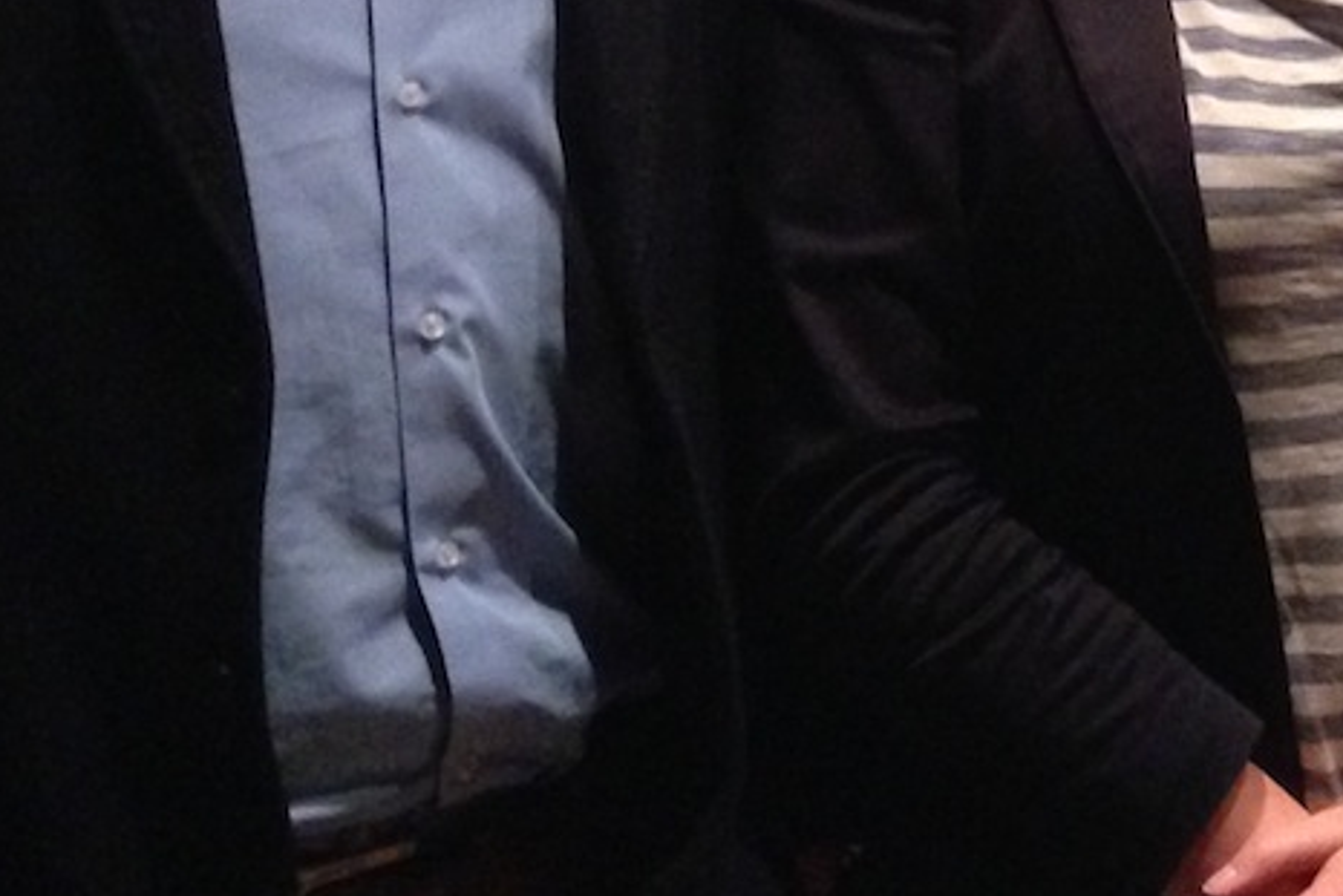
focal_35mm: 106
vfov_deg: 12.1
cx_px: 1504
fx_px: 3955
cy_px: -582
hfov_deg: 18.5
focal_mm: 4.12
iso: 500
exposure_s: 1/15
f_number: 2.4
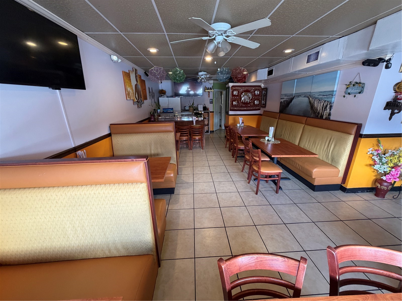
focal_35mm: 14
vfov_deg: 85.7
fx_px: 163
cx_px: 201
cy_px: 150
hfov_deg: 102.1
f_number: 2.2
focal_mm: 2.22
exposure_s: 1/60
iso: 250
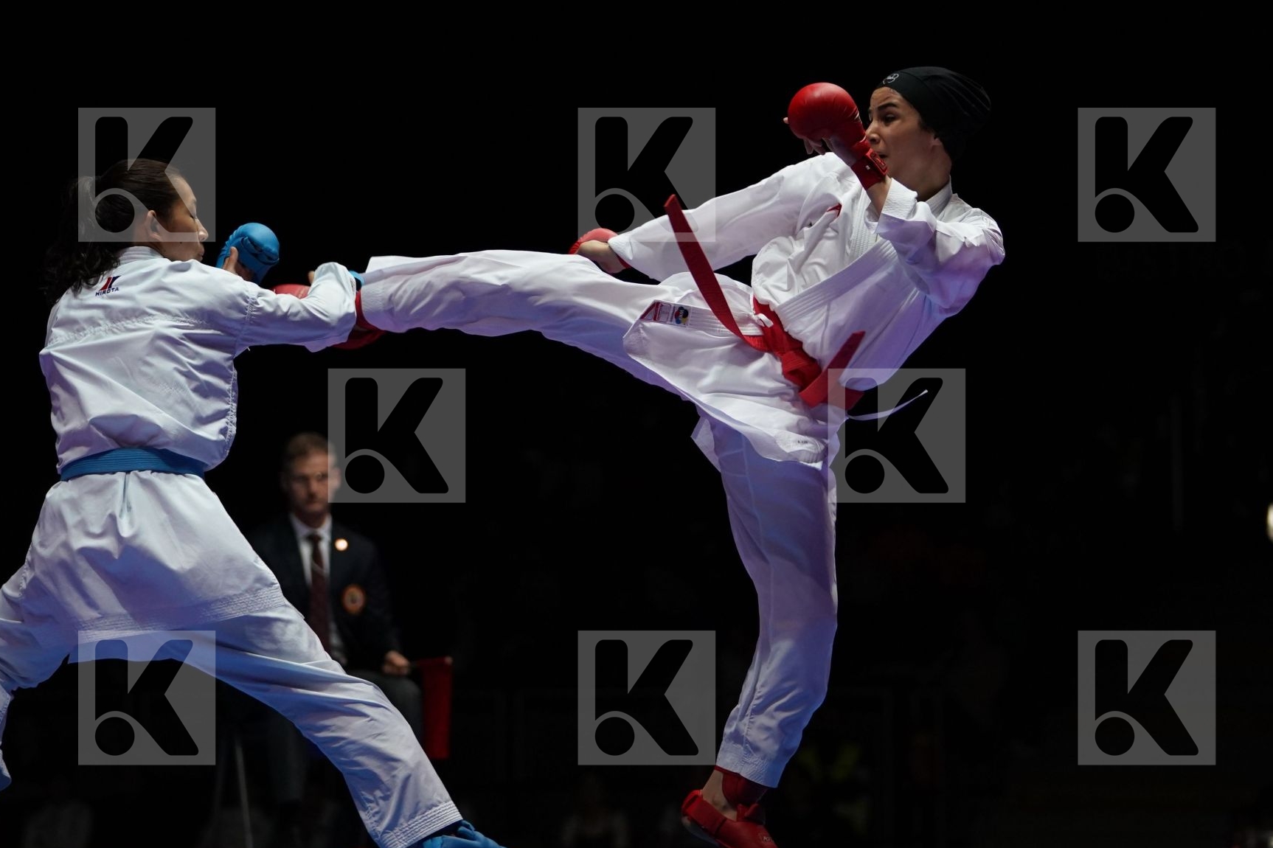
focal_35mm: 145
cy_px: 436
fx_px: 5126
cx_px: 647
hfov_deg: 14.2
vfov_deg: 9.5
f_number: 2.8
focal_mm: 93
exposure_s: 1/1000
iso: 2000
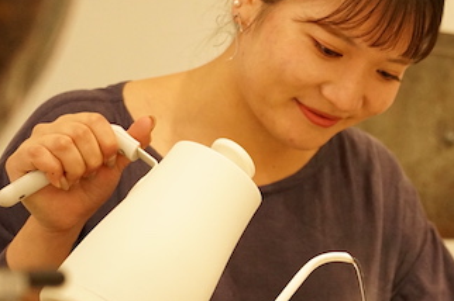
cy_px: 217
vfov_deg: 13.2
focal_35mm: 103
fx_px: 1298
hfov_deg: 19.4
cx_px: 438
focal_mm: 46
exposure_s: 1/320
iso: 4000
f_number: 4
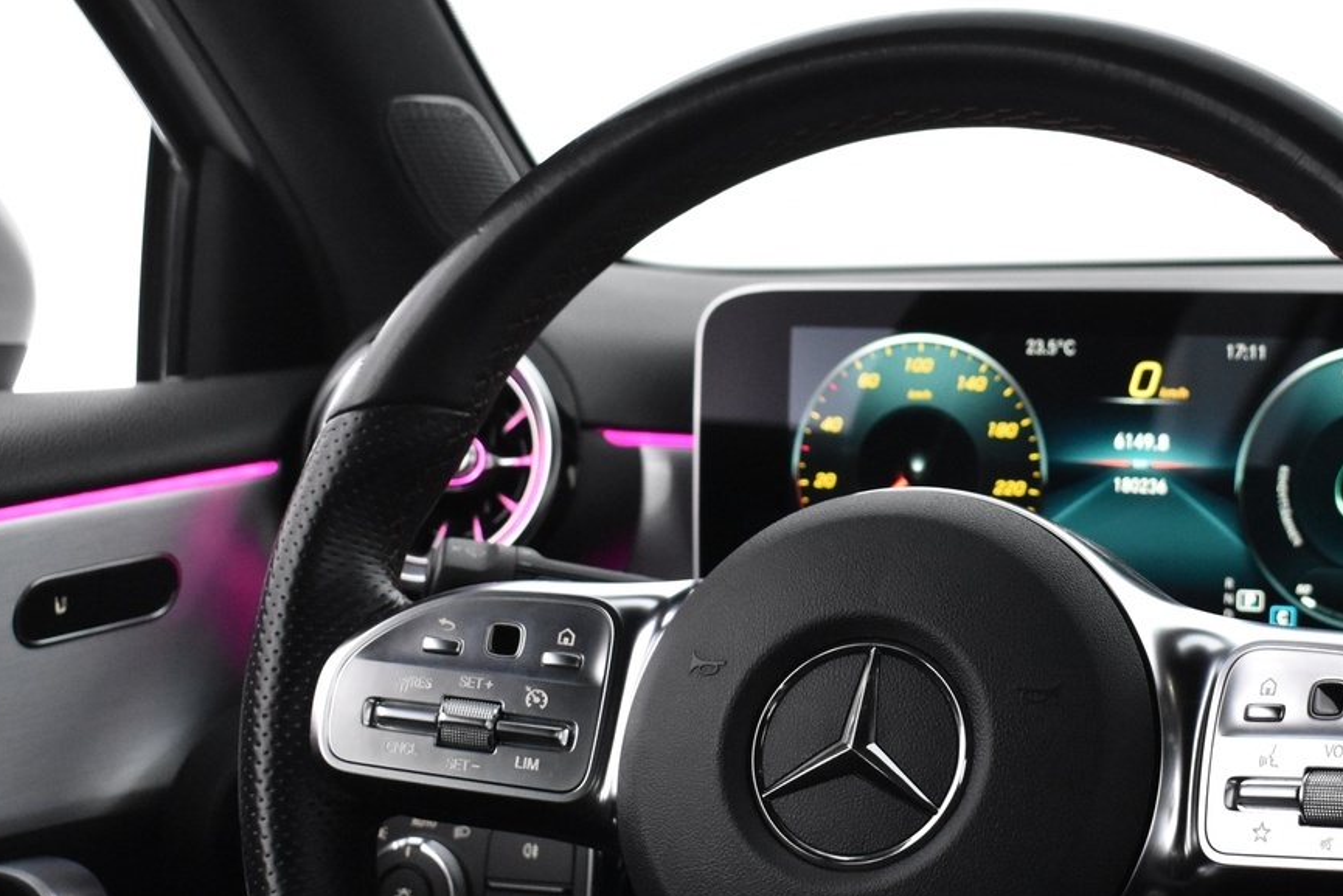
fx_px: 2724
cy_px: 686
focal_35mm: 73
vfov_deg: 18.5
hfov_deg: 27.5
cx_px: 890
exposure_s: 1/40
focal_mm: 26
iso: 2500
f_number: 4
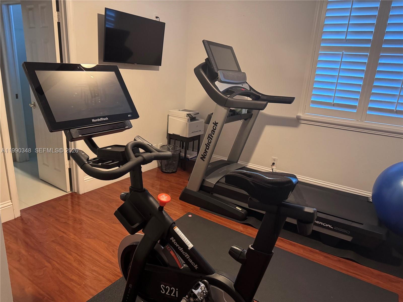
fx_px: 279
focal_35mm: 24
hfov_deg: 71.6
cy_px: 151
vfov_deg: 56.8
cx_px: 202
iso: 800
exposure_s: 1/40
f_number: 1.78
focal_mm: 6.76
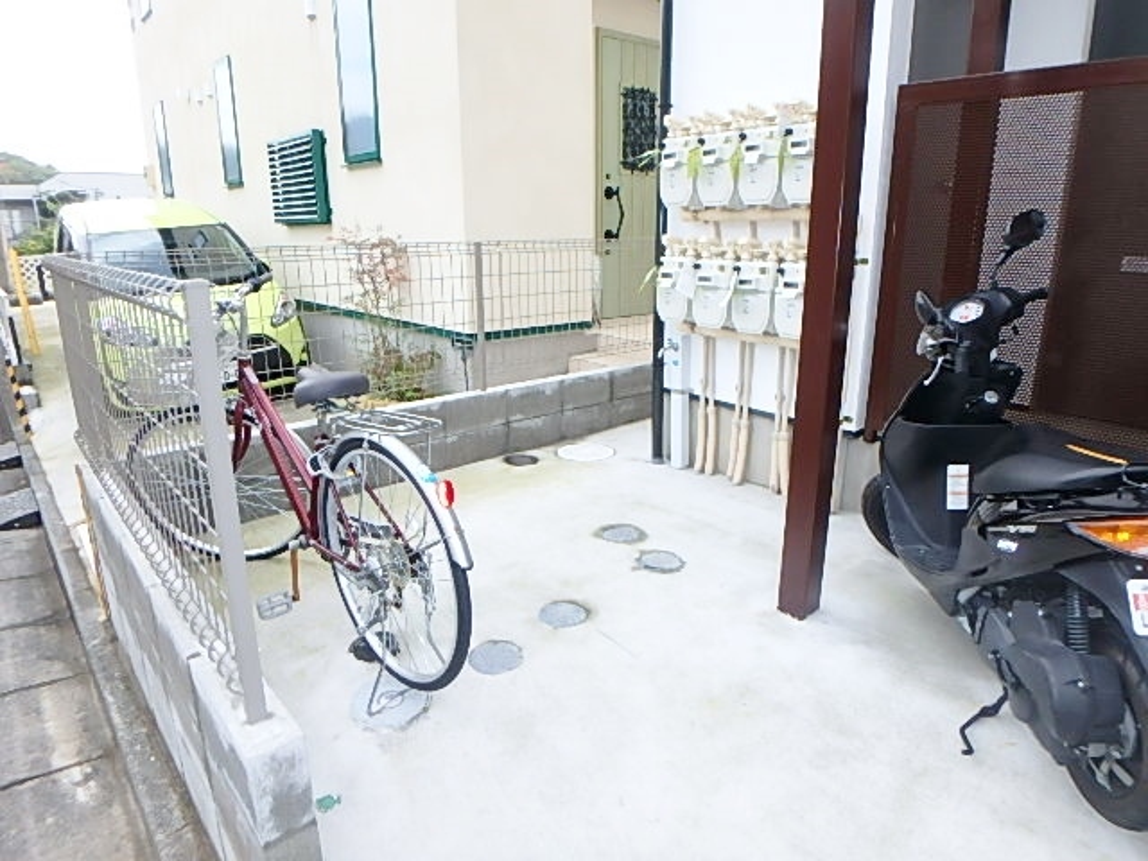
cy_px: 430
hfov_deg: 79.0
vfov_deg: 63.4
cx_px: 574
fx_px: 696
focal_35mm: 21
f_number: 3.5
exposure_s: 1/200
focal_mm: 3.7
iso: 125
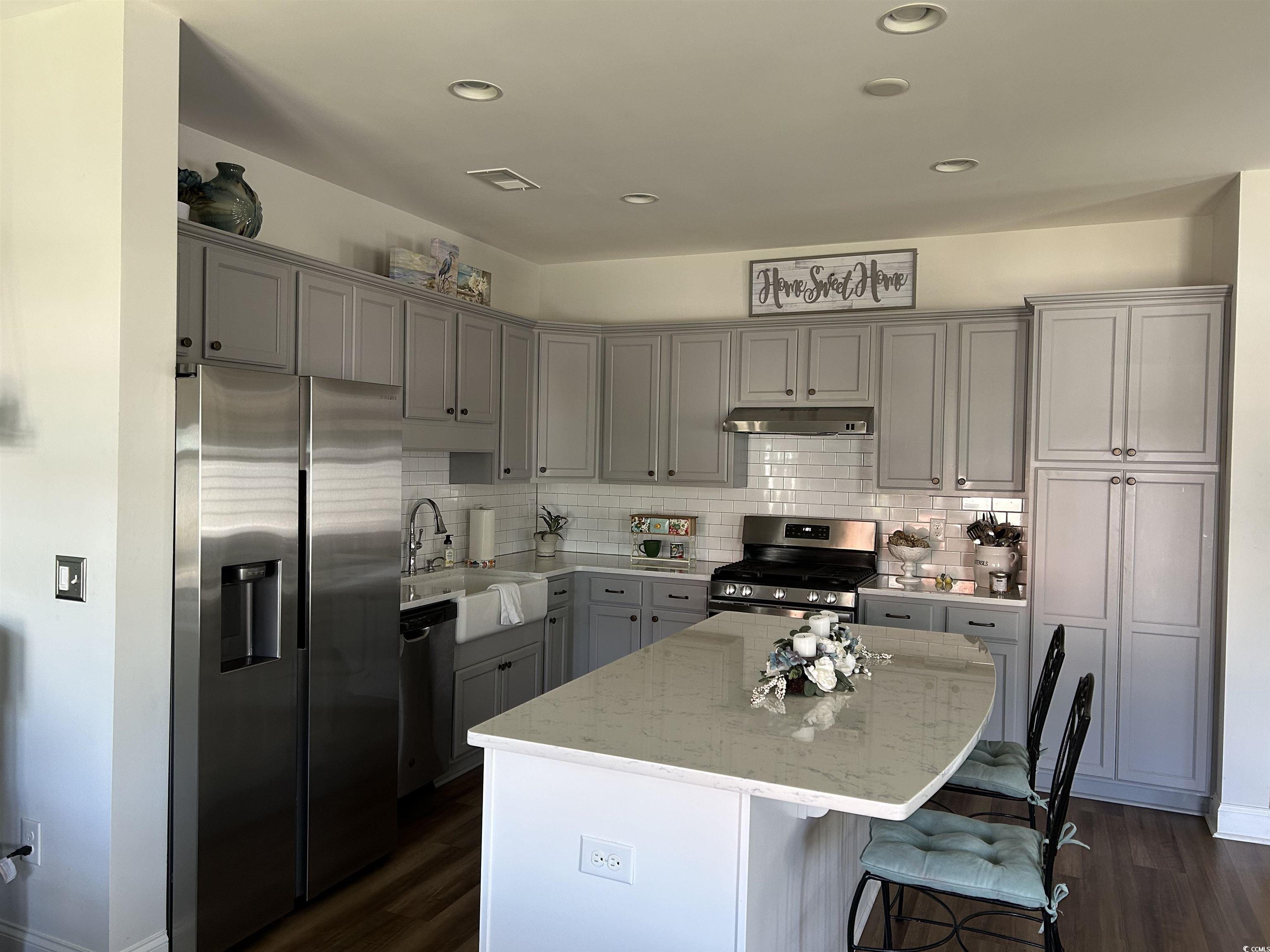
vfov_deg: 53.1
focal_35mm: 26
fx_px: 954
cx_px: 635
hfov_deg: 67.3
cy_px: 476
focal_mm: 5.7
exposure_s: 1/90
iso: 125
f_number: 1.5
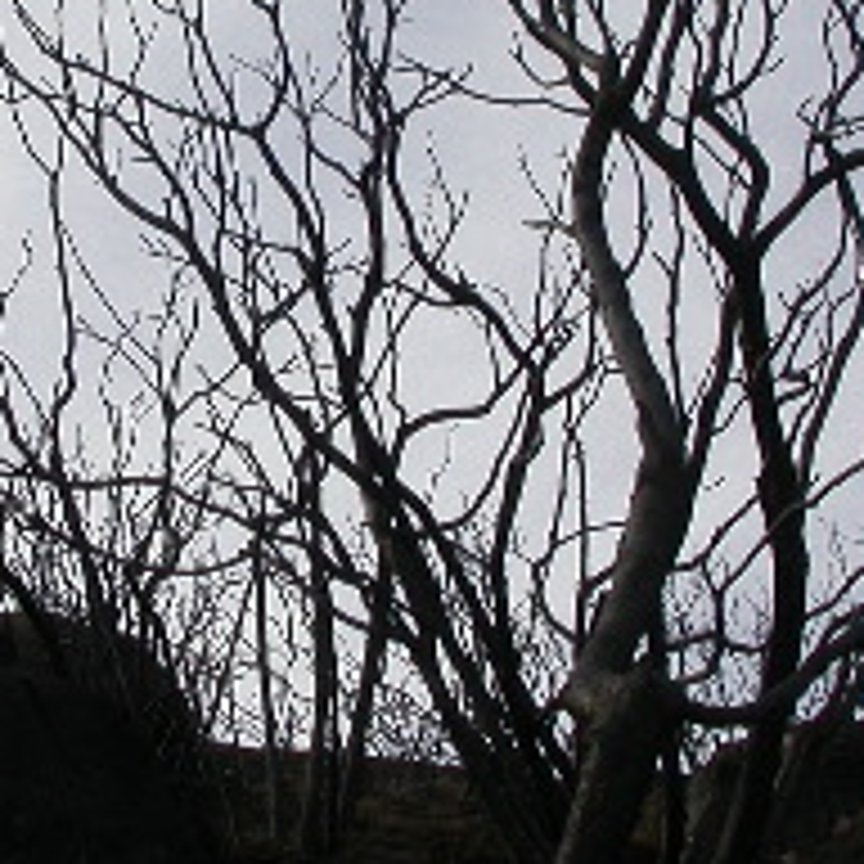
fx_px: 3163
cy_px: 225
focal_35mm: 112
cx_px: 212
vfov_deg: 15.5
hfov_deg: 15.5
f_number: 7.5
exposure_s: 1/418
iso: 100
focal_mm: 7.85
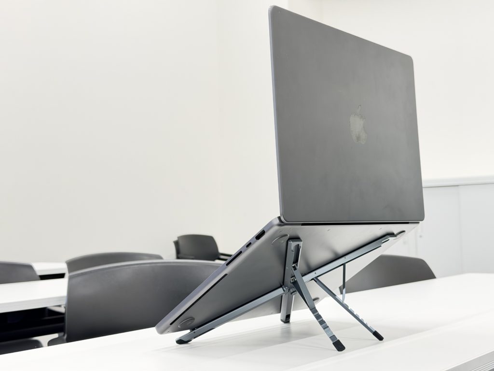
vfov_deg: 30.3
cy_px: 186
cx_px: 247
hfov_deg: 39.7
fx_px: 685
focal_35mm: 48
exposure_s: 1/50
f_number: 1.78
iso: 160
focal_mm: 6.76
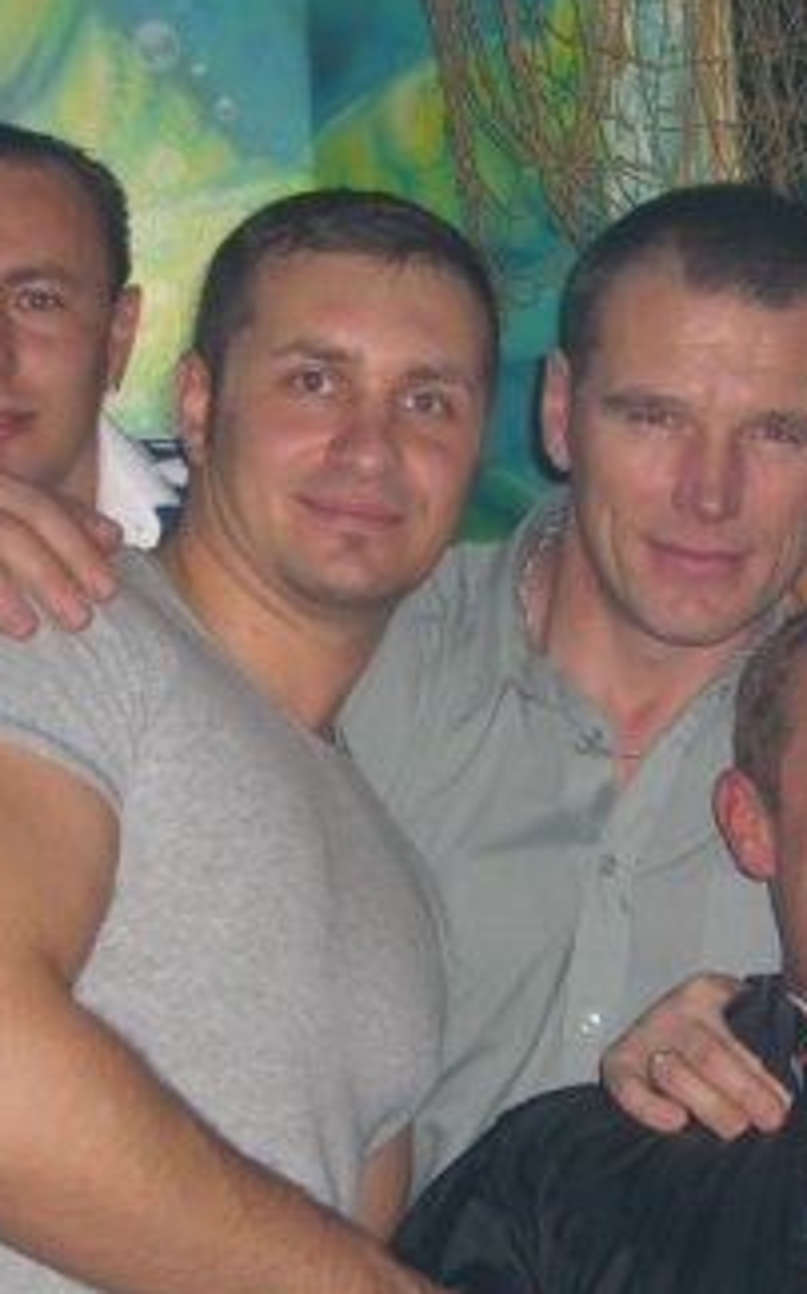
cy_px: 827
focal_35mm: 112
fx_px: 3948
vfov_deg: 18.6
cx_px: 527
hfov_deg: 11.7
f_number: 3.6
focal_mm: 11.8
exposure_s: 1/60
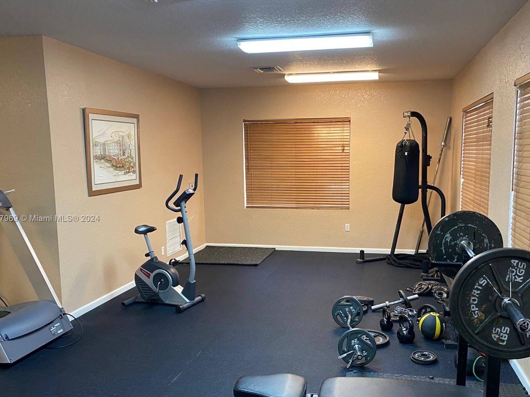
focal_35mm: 31
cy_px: 219
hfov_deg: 58.3
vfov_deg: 45.4
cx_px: 289
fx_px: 475
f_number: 1.8
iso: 250
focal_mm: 4.25
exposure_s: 1/60
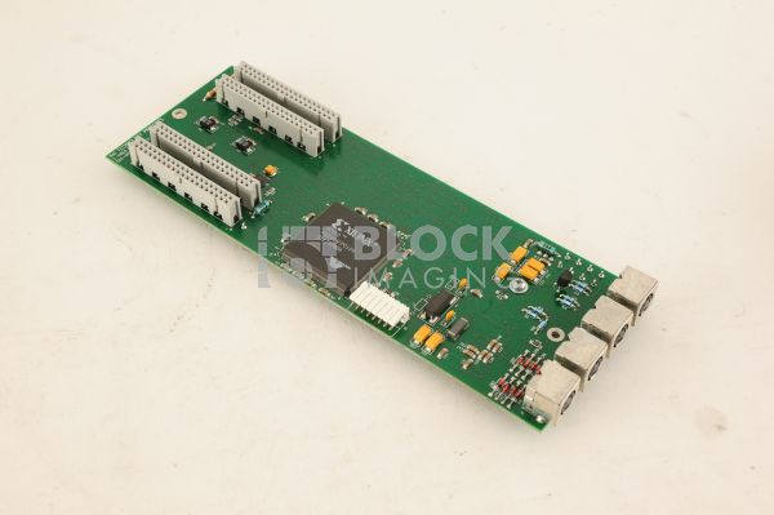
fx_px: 1074
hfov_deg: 39.6
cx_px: 387
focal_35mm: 50
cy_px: 258
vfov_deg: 26.9
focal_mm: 50
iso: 1600
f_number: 13
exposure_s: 1/160
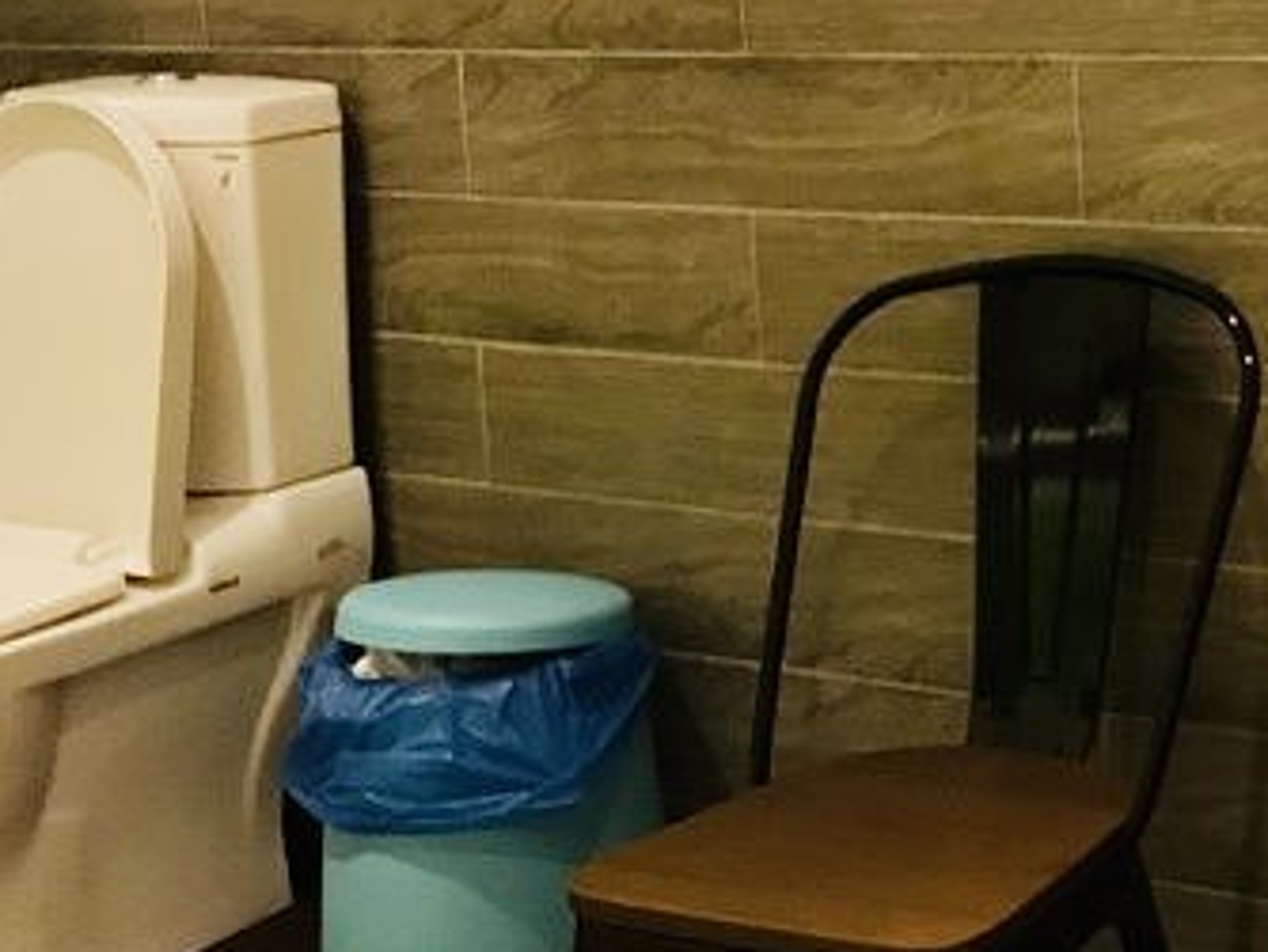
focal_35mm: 67
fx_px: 2456
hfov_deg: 26.3
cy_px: 34
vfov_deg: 21.3
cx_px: 1454
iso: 100
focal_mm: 3.99
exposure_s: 1/15
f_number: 1.8
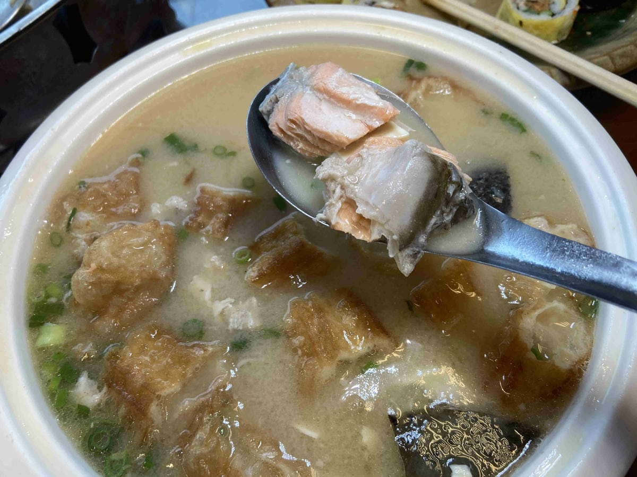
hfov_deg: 67.3
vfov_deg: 53.1
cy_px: 238
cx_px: 318
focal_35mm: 26
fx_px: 478
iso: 64
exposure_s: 1/120
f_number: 1.8
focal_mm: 4.25
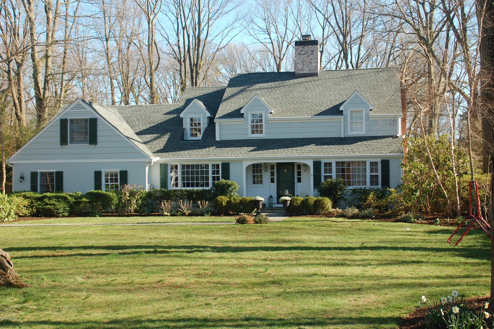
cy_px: 164
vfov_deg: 28.0
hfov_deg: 41.1
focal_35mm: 48
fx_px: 658
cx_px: 247
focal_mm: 32
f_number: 7.1
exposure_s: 1/200
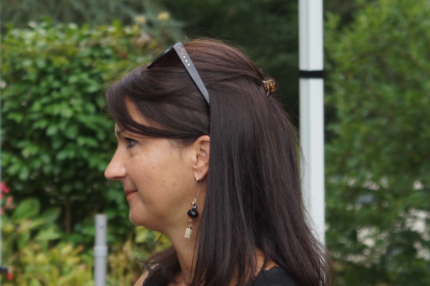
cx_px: 199
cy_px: 169
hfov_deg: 10.7
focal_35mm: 192
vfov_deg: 7.1
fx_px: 2291
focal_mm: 50
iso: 200
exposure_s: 1/160
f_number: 5.6
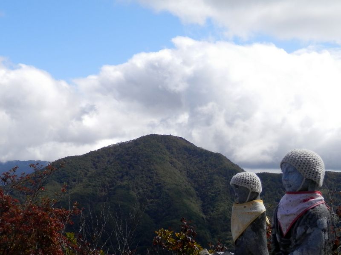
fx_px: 394
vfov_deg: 36.0
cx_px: 170
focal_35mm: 40
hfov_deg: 46.8
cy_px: 128
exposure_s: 1/1000
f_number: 3.7
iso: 80
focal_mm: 7.3
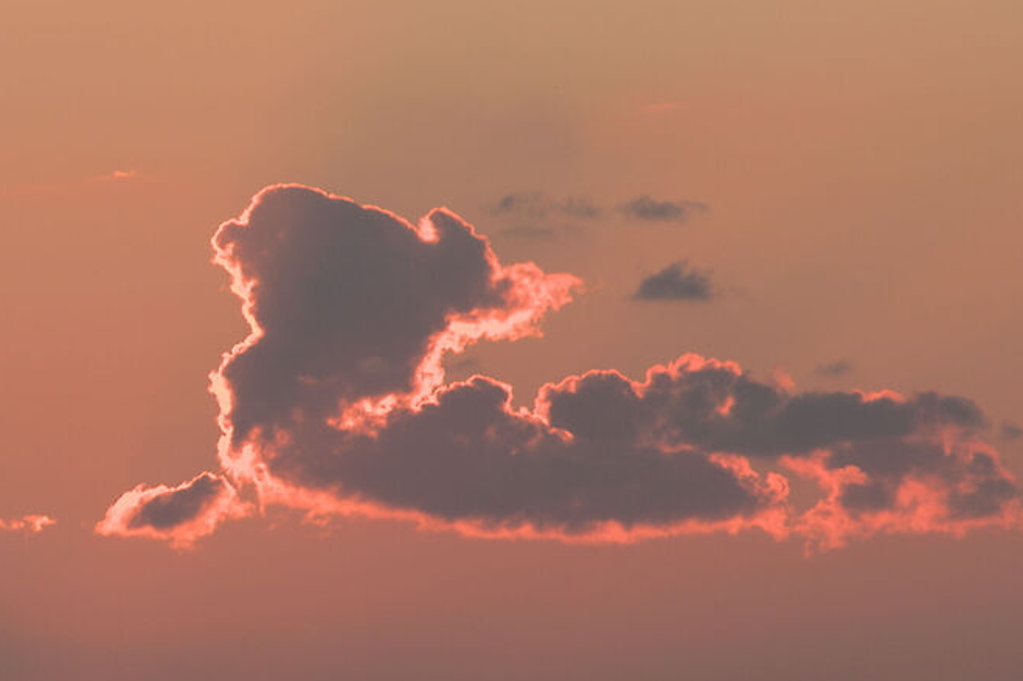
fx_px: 16301
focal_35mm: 574
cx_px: -81
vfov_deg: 2.4
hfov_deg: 3.6
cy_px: 667
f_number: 8
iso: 100
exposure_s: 1/50
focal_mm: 105
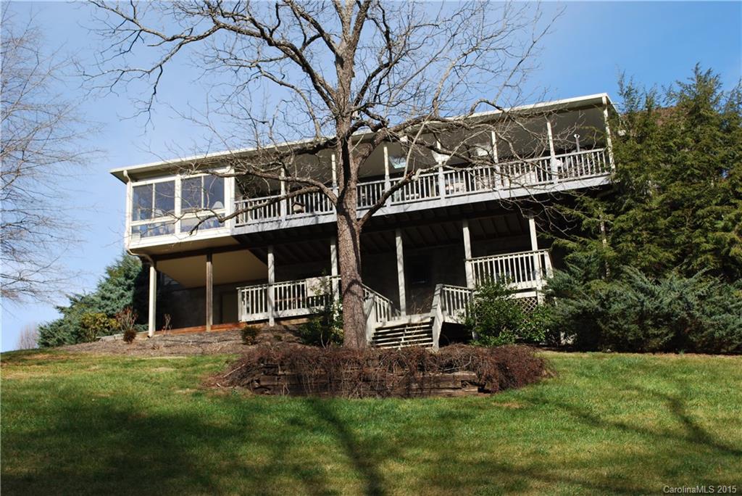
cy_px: 248
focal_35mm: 48
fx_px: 990
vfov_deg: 28.1
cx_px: 371
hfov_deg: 41.1
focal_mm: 32
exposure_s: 1/200
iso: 100
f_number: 7.1
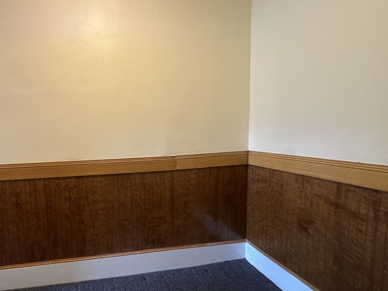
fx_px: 213
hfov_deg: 81.6
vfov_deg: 68.7
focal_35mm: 19
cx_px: 127
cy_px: 150
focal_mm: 2.22
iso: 500
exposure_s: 1/60
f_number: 2.2
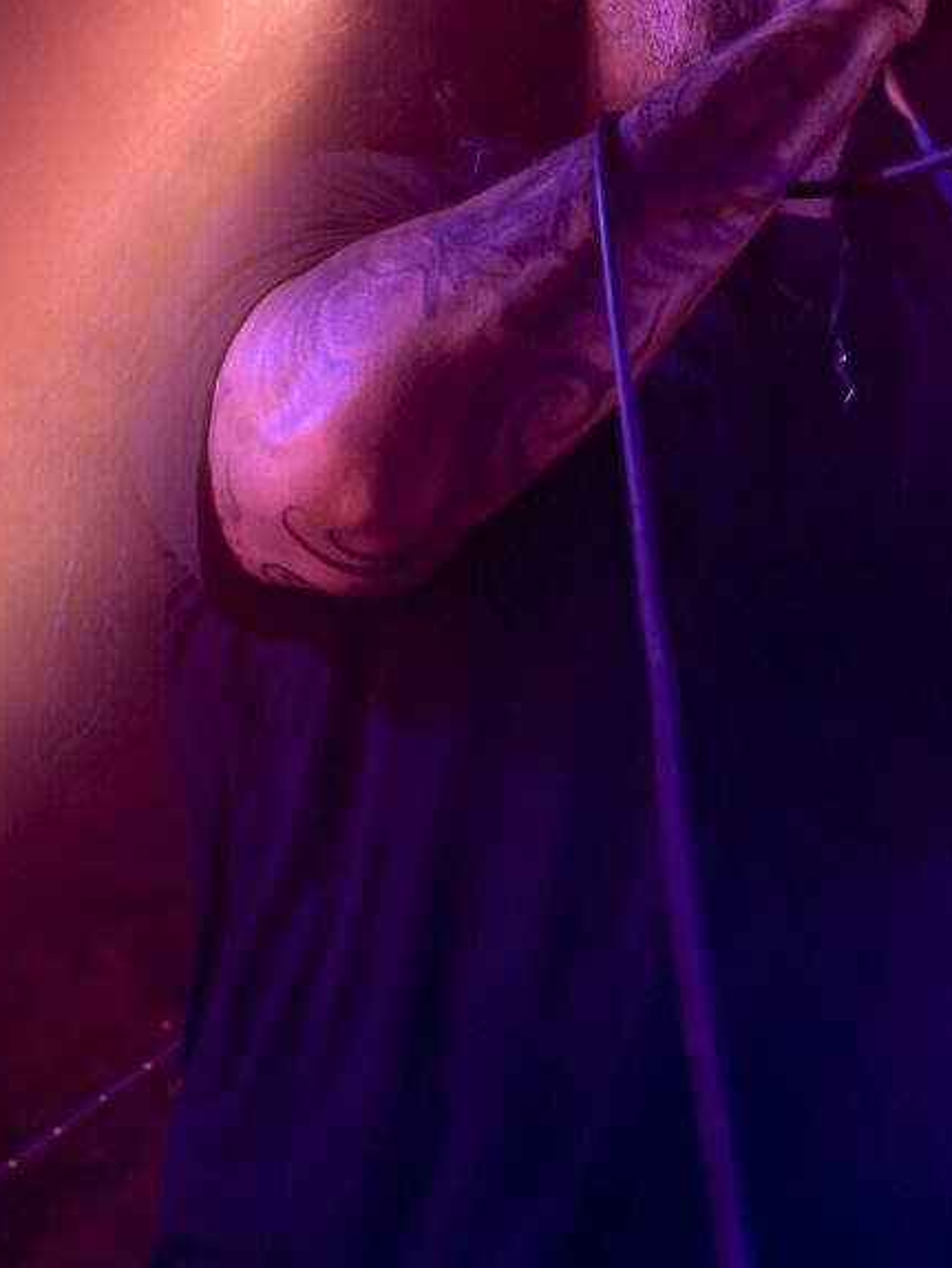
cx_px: 610
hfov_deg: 10.9
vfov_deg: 14.5
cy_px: 738
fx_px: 4982
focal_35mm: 136
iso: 500
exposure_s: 1/80
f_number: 4.5
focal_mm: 47
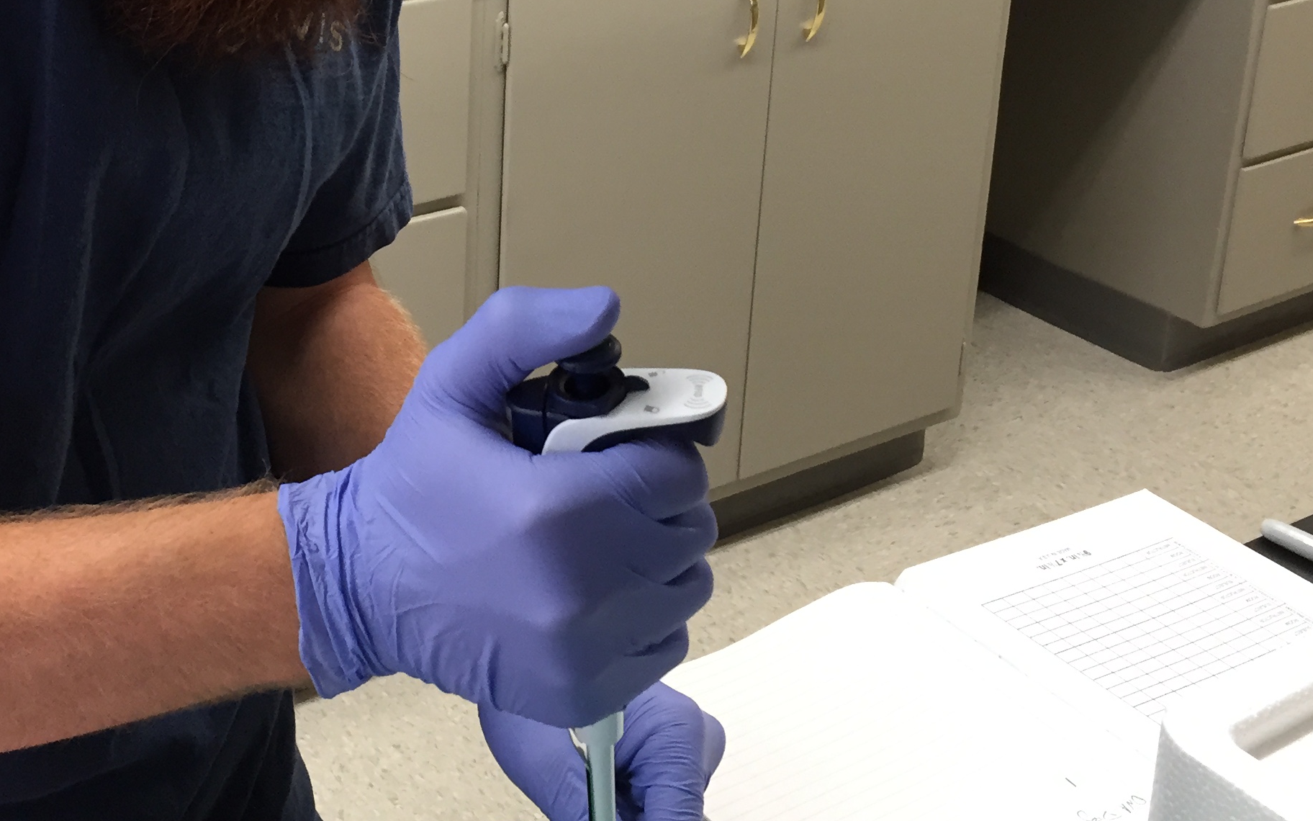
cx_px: 344
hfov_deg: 36.1
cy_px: 83
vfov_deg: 23.0
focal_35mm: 55
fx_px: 1968
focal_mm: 4.15
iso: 50
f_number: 2.2
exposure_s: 1/30
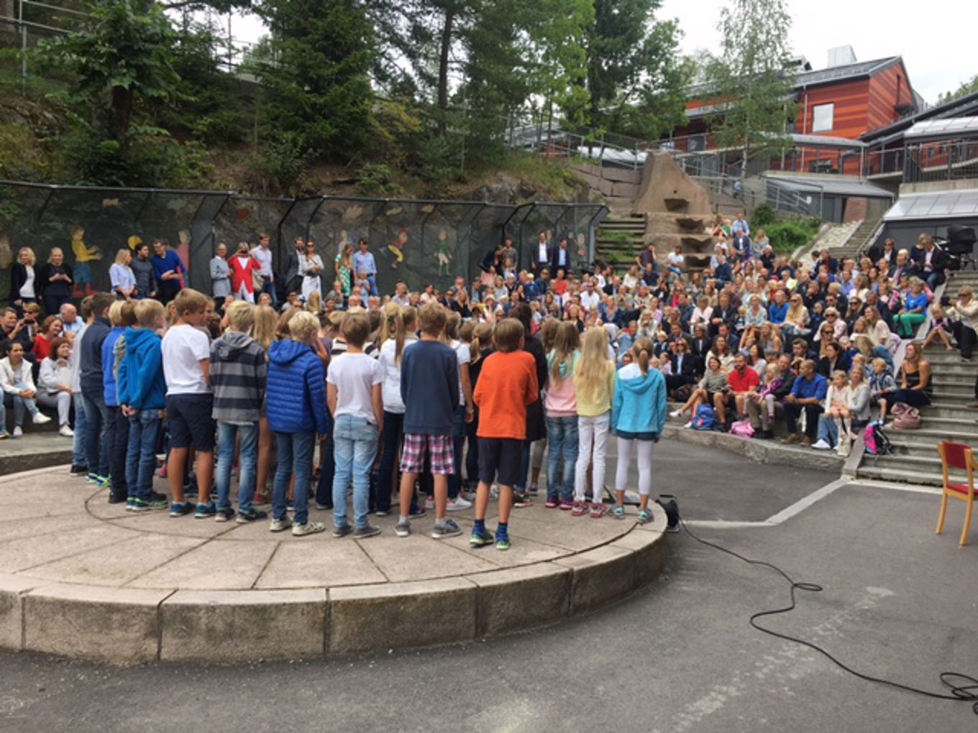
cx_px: 489
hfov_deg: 61.7
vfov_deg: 48.2
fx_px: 819
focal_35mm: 29
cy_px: 366
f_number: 2.2
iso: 25
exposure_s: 1/398
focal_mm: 4.15
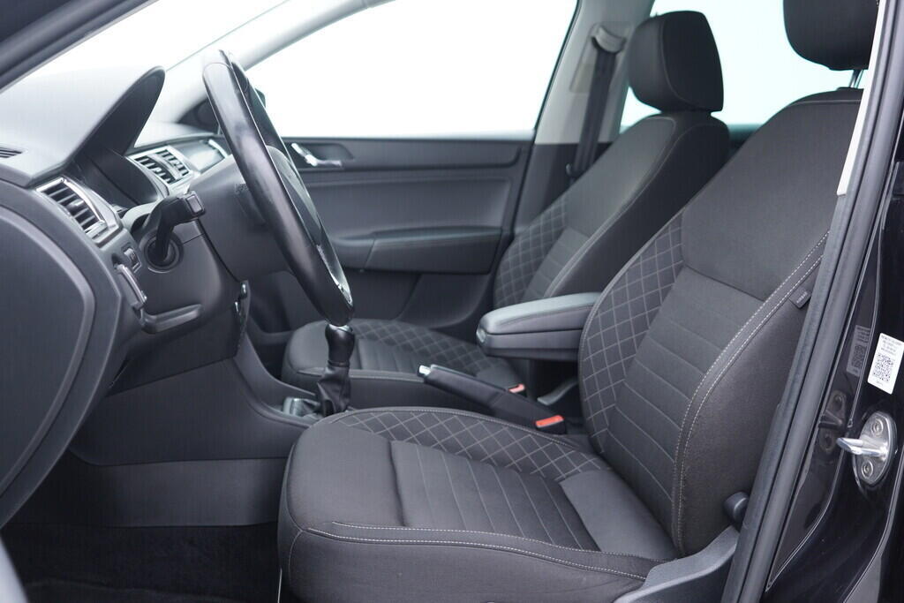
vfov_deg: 36.9
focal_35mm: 36
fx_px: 904
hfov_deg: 53.1
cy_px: 302
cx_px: 452
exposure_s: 1/40
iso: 320
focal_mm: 24
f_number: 2.8
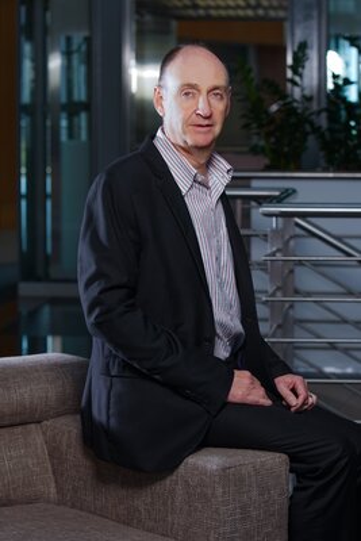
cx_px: 180
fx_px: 1578
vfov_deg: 19.4
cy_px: 270
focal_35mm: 105
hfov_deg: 13.1
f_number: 4.5
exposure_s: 1/60
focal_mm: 70
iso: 100
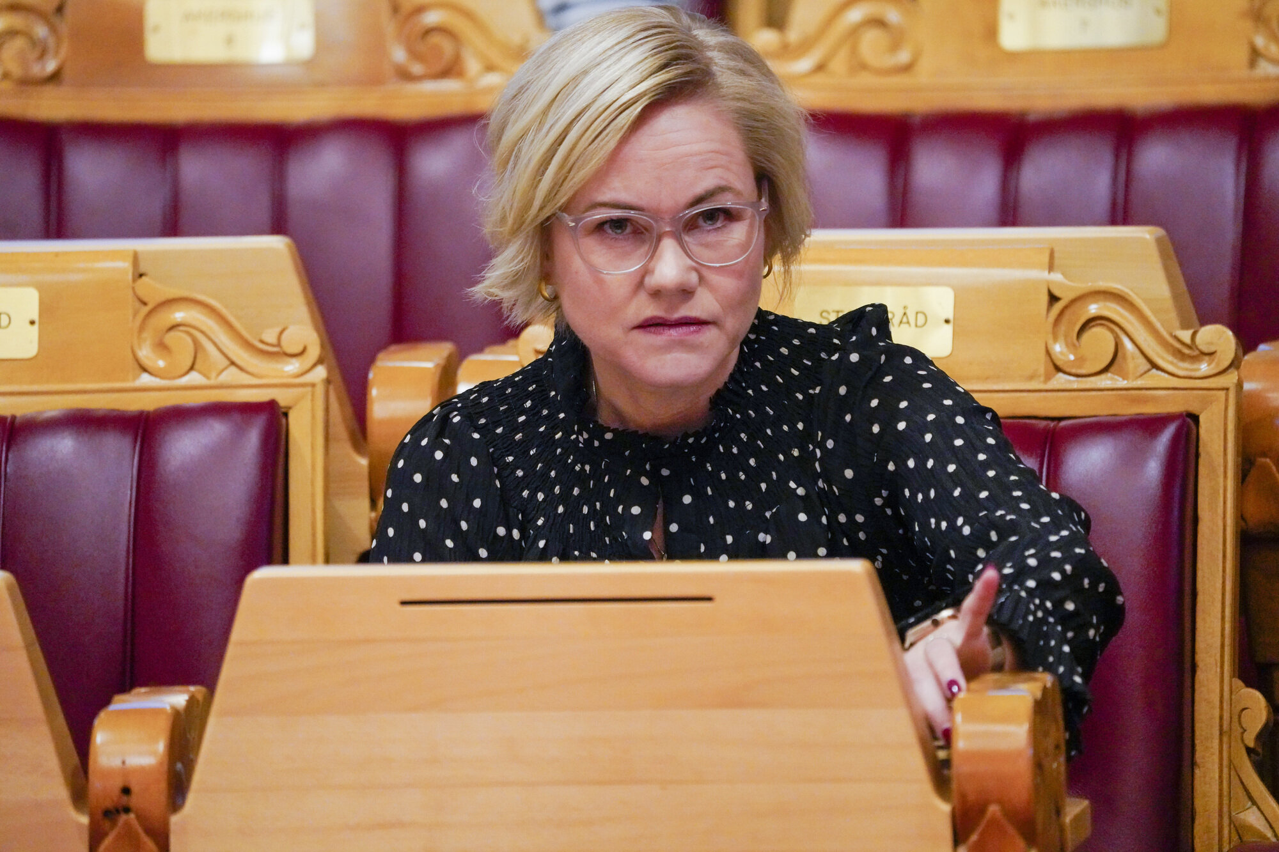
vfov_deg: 2.3
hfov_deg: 3.4
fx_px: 21313
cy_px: 426
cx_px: 640
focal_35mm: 600
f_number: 6.3
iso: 8000
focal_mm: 600
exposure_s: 1/250
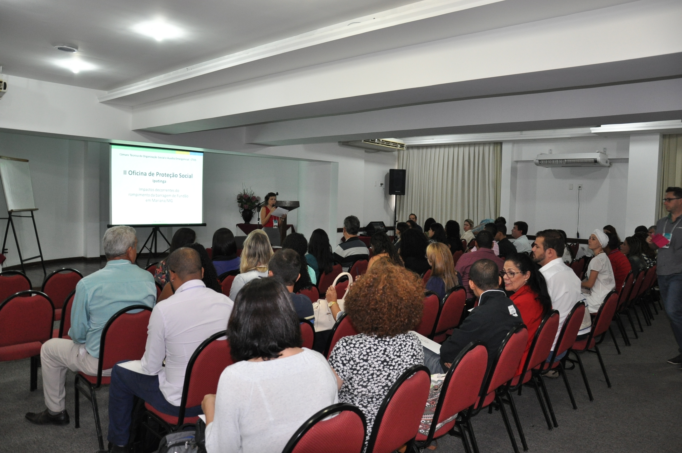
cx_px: 341
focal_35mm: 27
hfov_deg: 67.4
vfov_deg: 47.8
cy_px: 226
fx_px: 511
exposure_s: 1/60
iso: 800
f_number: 3.5
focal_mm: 18
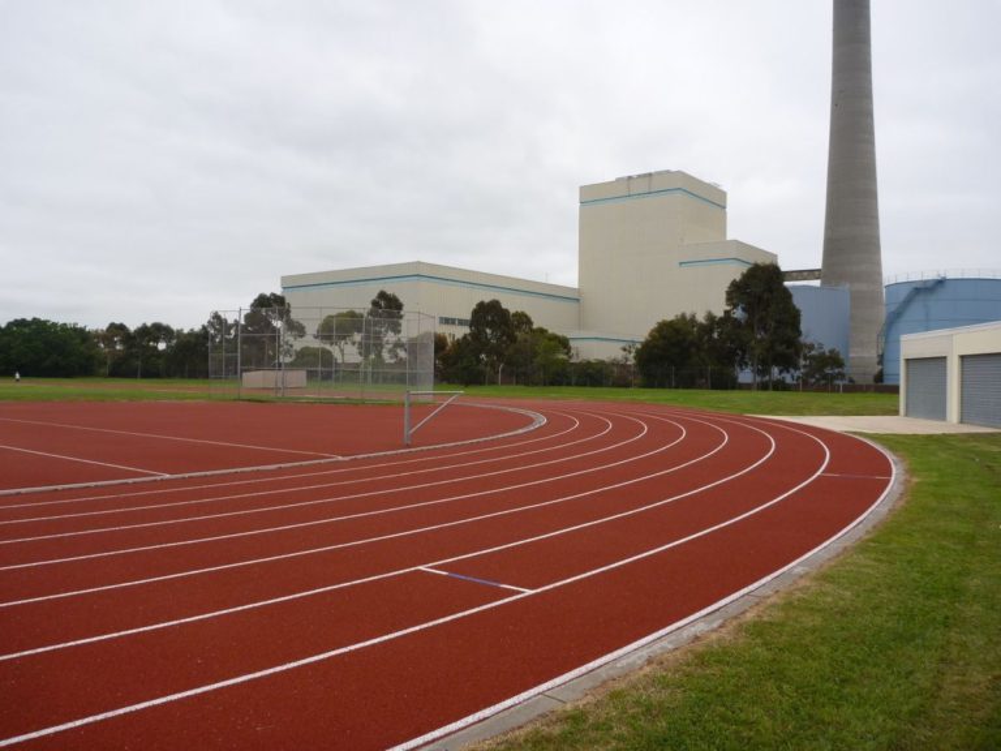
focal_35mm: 28
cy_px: 376
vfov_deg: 49.7
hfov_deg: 63.4
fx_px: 810
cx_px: 500
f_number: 3.3
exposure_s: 1/160
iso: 80
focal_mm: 4.9
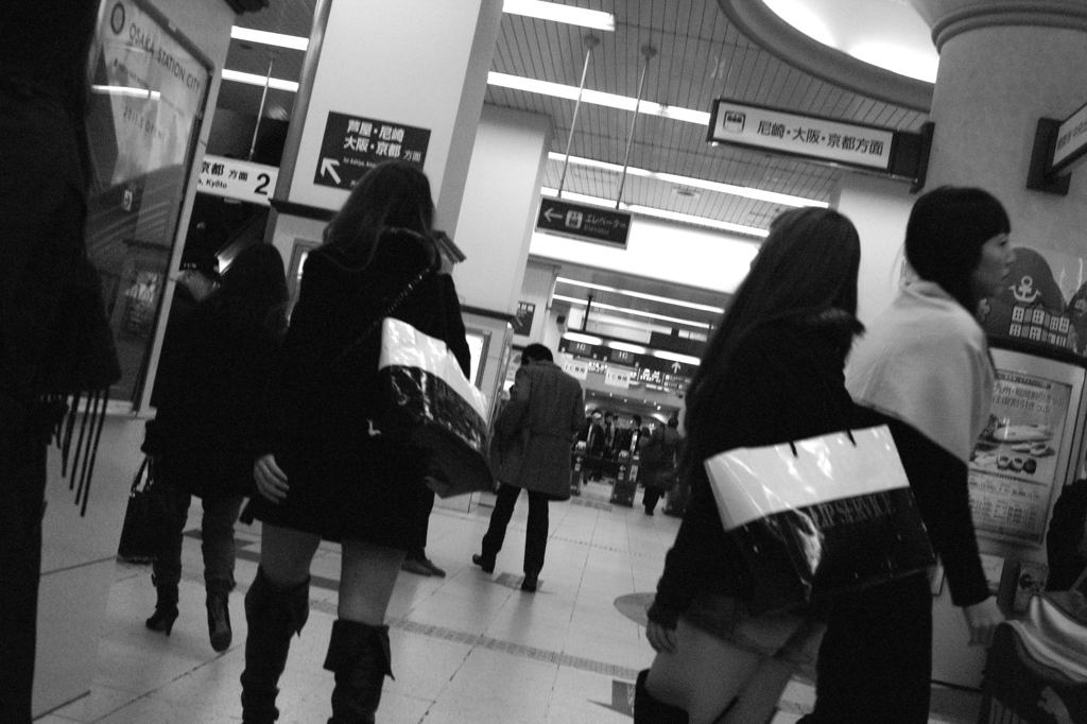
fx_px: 1238
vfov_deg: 32.6
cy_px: 362
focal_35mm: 41
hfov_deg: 47.4
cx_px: 544
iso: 800
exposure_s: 1/160
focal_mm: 24.2
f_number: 5.6
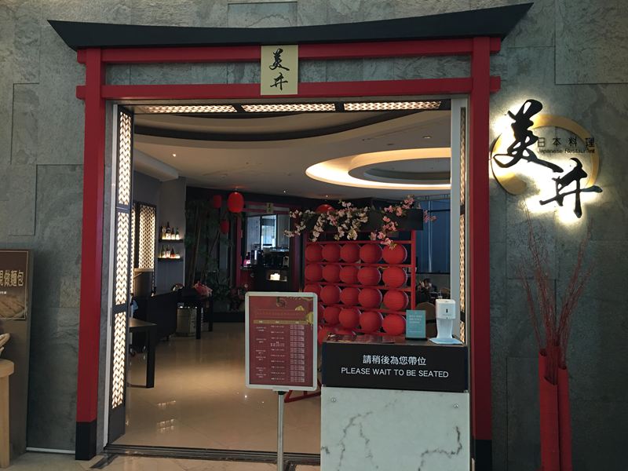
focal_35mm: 29
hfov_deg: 61.7
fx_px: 526
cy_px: 236
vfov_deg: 48.2
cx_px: 314
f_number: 2.2
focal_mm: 4.15
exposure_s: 1/15
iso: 64
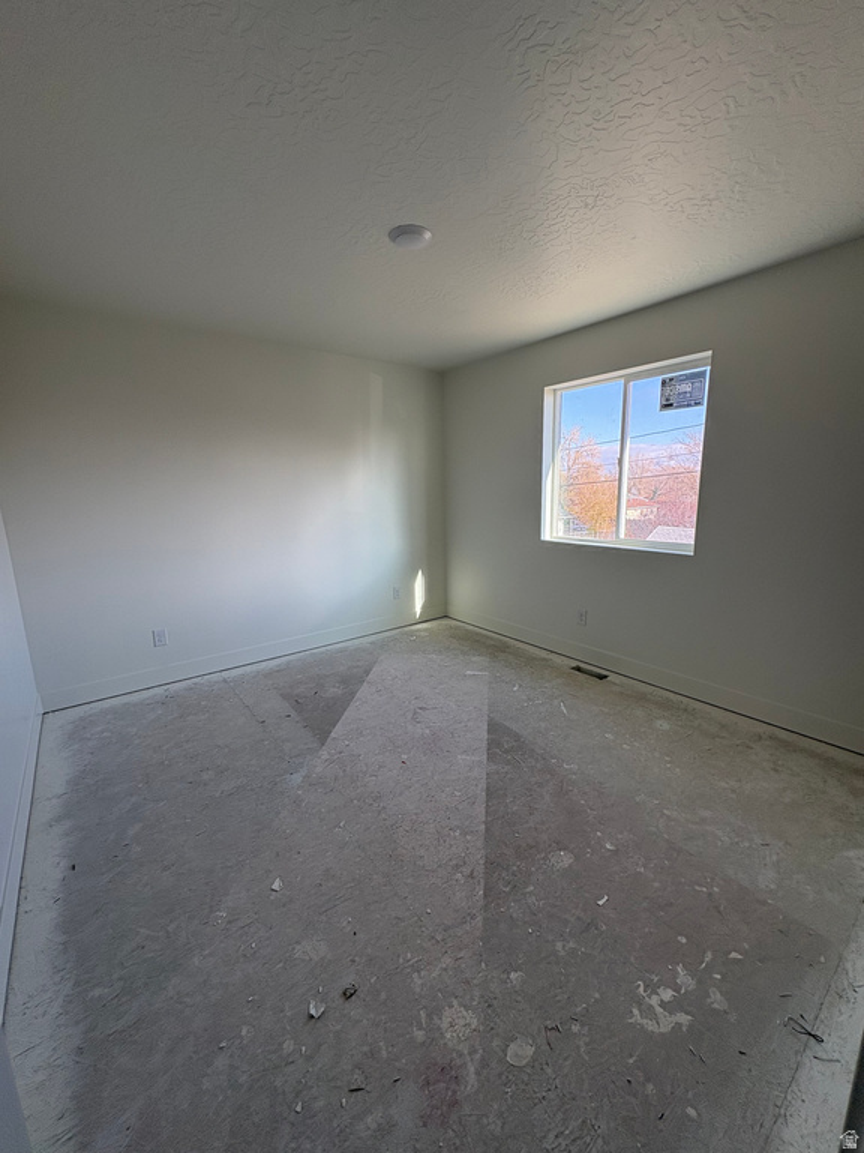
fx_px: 466
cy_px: 576
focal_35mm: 14
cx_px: 432
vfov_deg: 102.1
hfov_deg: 85.7
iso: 64
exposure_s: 1/134
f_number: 2.2
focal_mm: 2.22
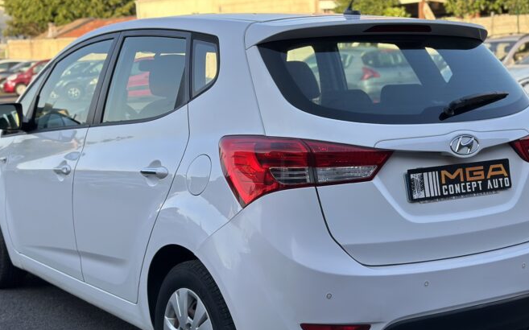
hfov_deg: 33.0
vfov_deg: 20.9
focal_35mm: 62
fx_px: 893
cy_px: 213
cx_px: 271
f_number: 1.78
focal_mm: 6.86
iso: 80
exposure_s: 1/830
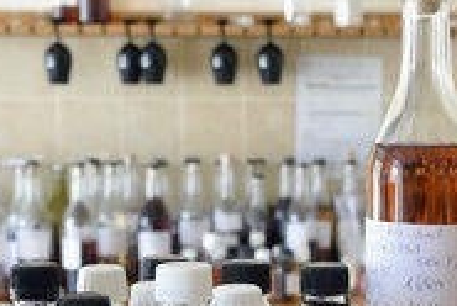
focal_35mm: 102
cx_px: 383
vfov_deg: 13.4
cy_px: 242
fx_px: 1297
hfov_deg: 19.7
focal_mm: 45
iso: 1600
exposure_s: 1/50
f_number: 8
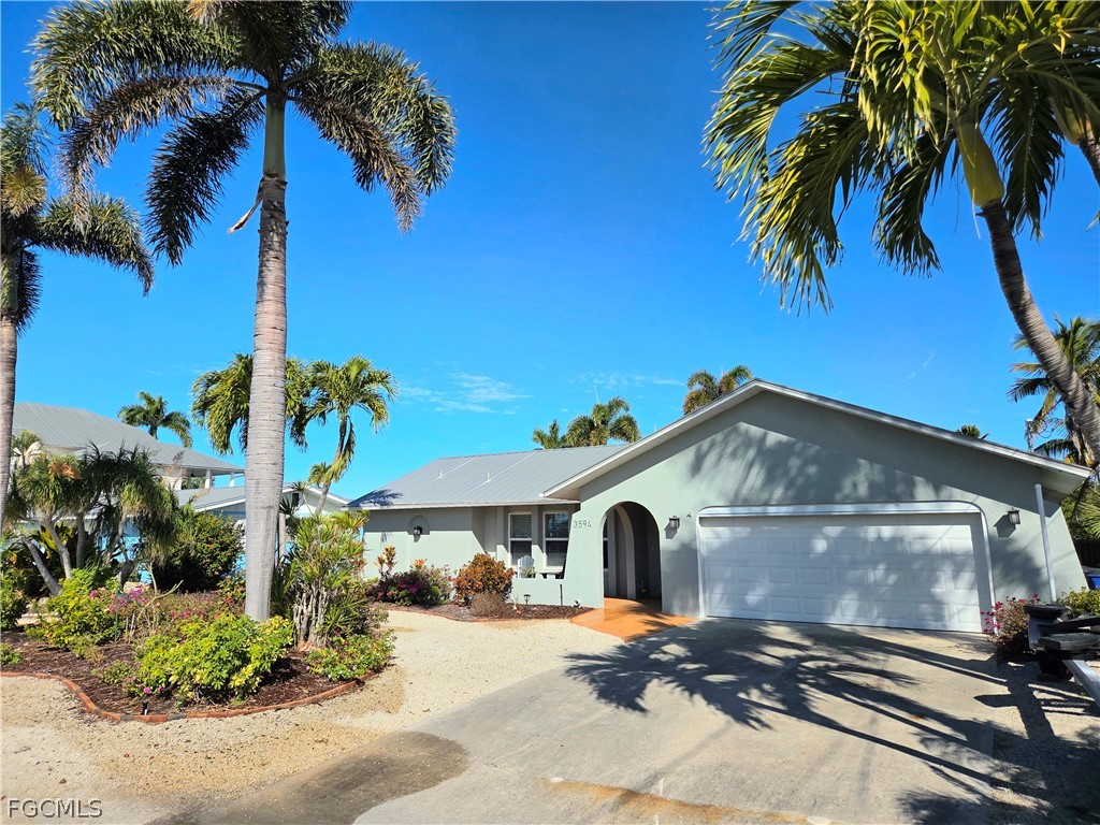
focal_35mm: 23
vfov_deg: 58.9
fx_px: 731
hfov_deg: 73.9
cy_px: 412
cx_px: 550
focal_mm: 5.4
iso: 80
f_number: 1.8
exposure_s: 1/10000
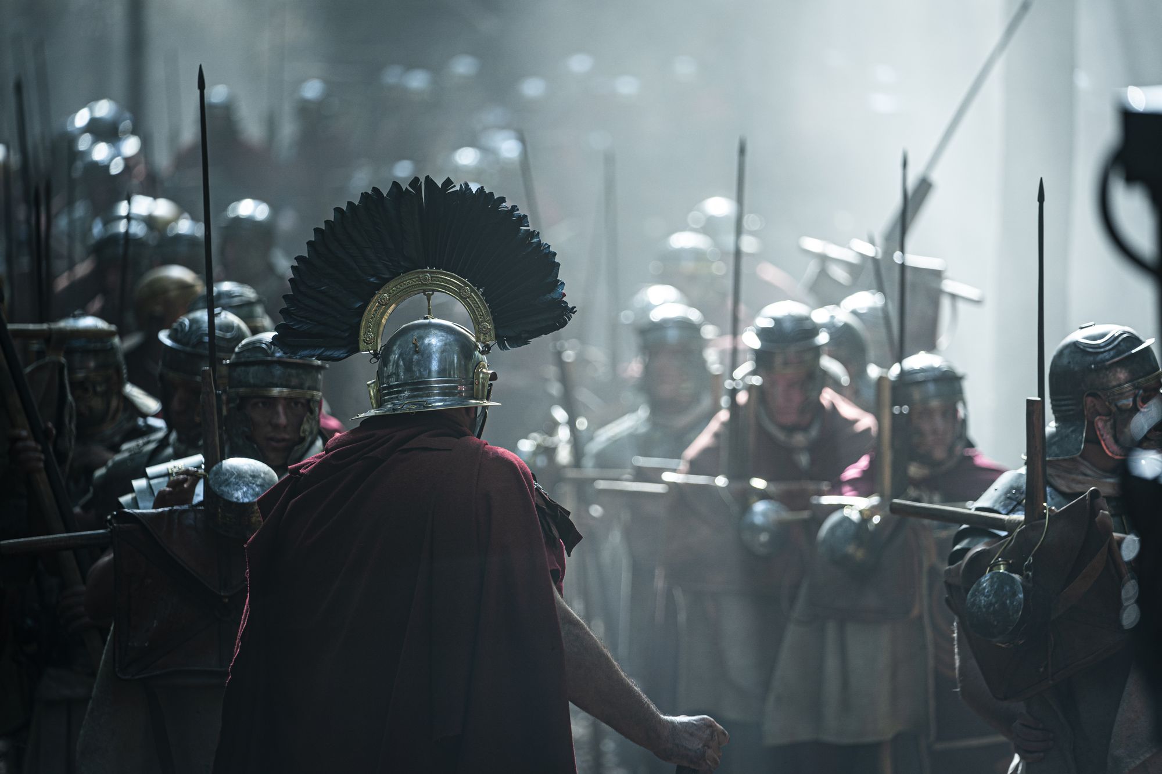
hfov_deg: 12.1
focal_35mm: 170
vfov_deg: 8.1
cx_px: 581
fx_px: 5486
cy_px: 387
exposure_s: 1/320
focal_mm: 170
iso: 160
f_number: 2.8
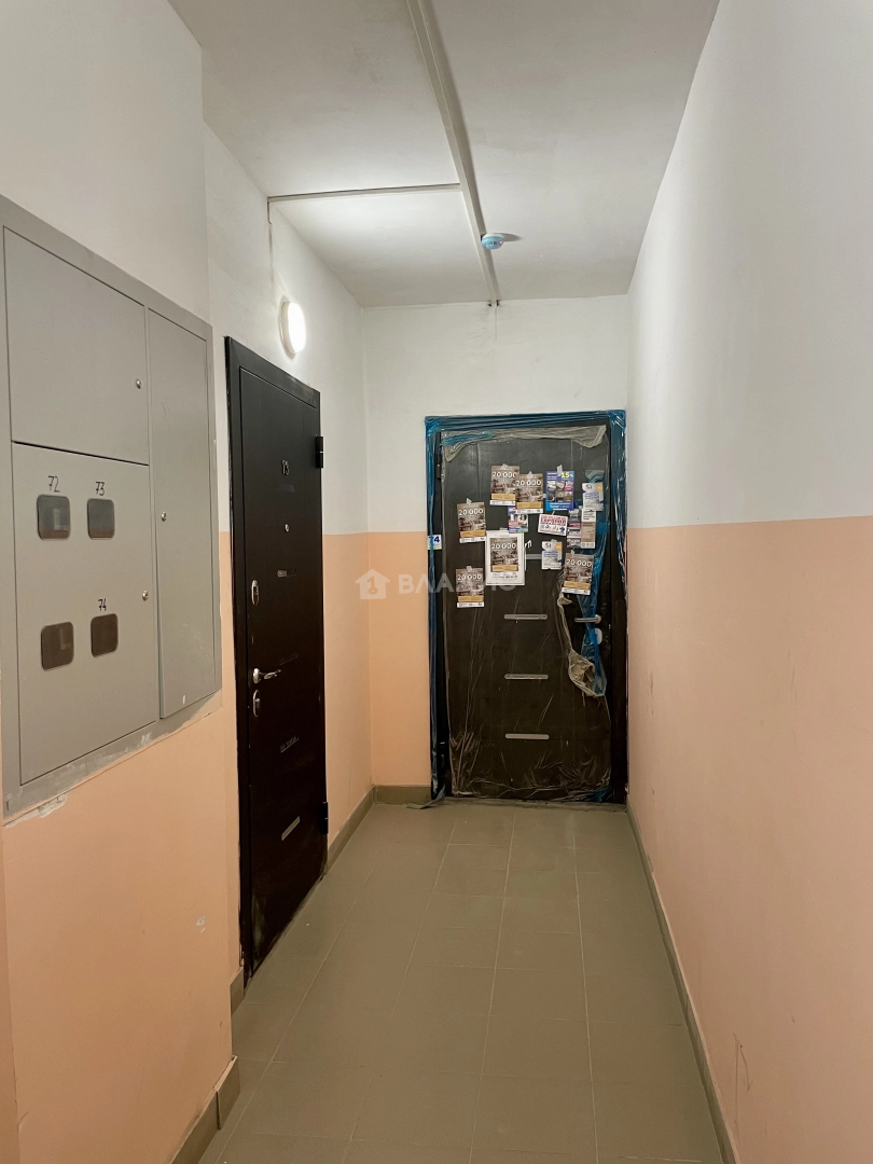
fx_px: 874
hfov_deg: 53.1
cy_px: 582
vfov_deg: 67.3
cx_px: 436
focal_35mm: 26
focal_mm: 4.2
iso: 100
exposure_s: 1/50
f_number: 1.6
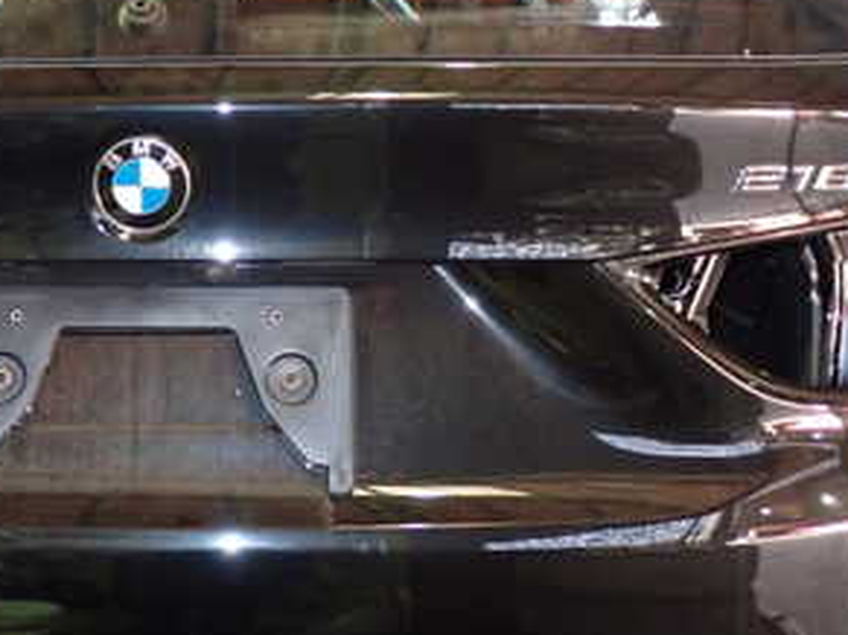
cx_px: 178
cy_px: 146
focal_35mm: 66
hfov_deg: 28.8
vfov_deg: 22.0
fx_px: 1616
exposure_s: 1/30
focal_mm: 5.79
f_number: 2.4
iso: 640
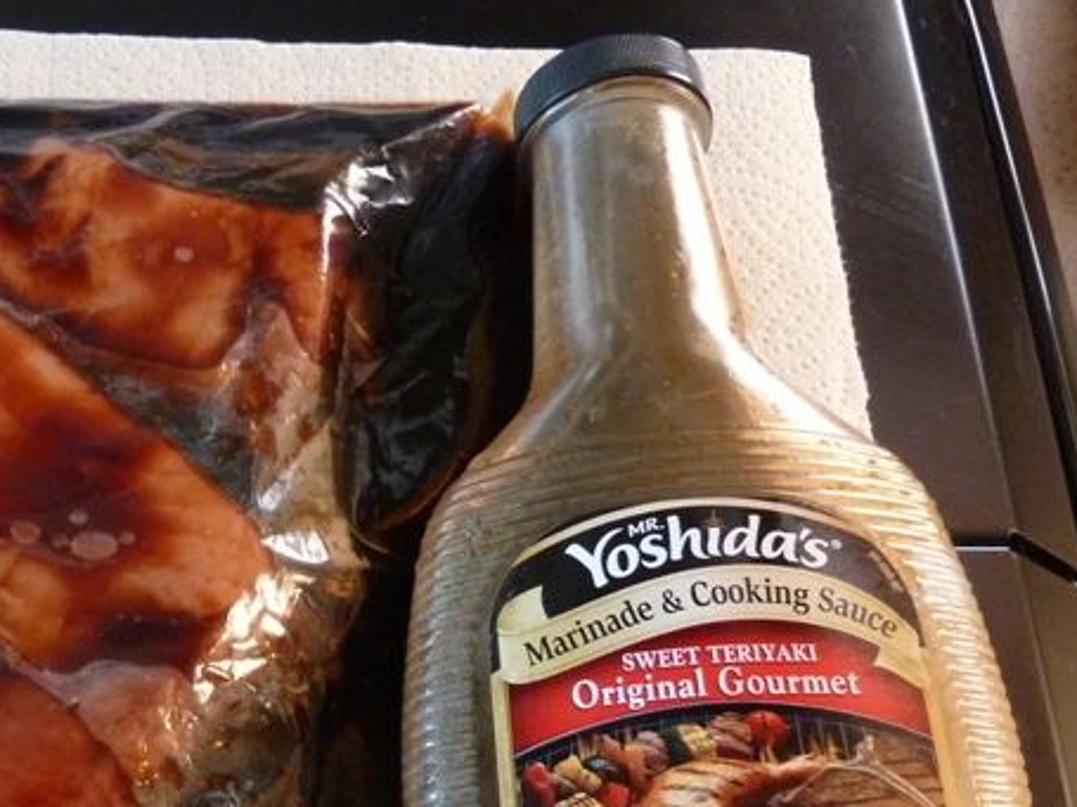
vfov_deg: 31.7
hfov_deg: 40.5
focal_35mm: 44
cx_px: 161
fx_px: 1369
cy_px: 684
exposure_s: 1/6
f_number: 3.3
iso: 400
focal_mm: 4.1
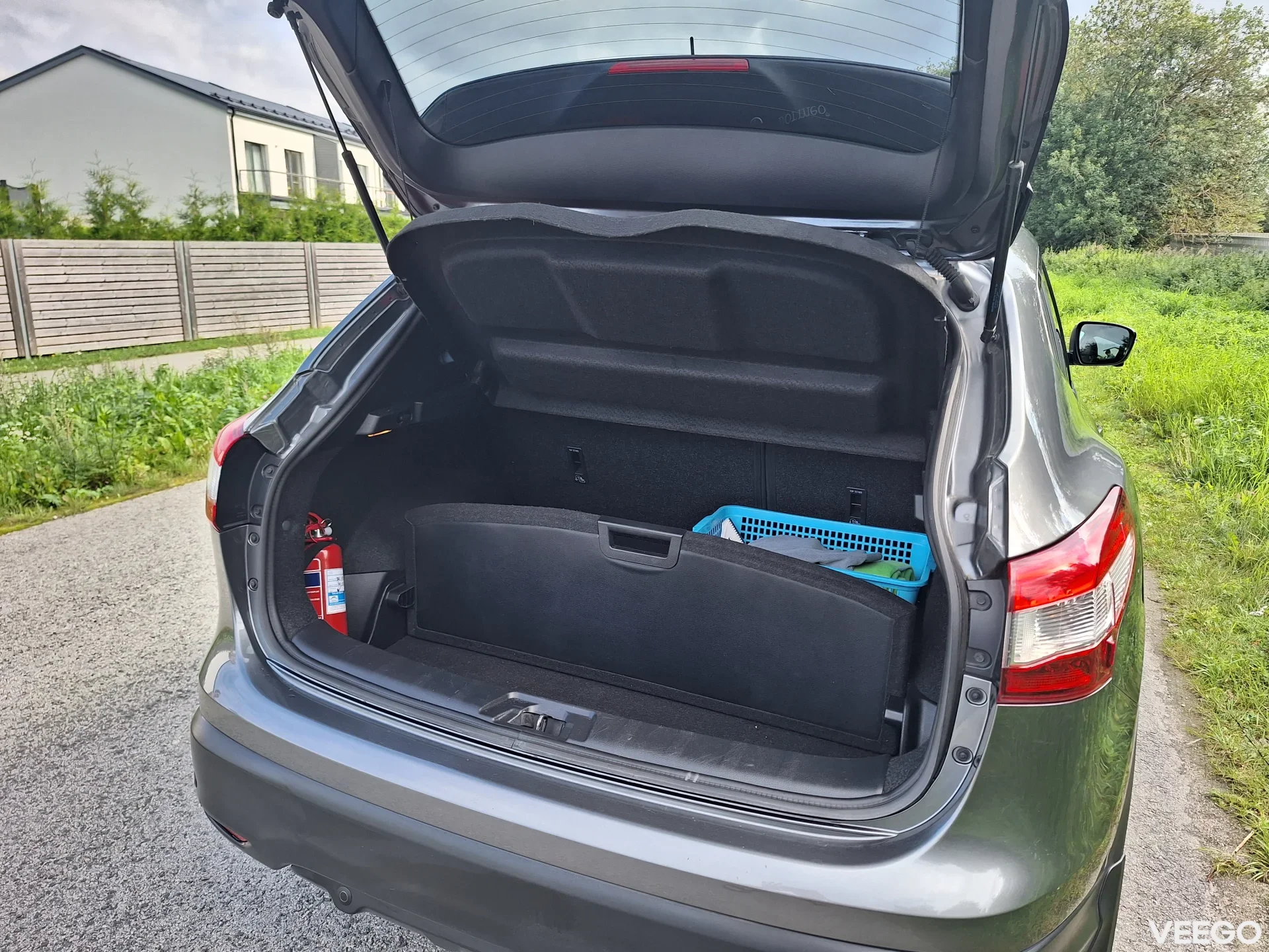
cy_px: 476
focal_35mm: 23
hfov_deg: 73.9
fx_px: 843
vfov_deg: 58.9
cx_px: 634
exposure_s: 1/496
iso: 40
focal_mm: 5.54
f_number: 1.8
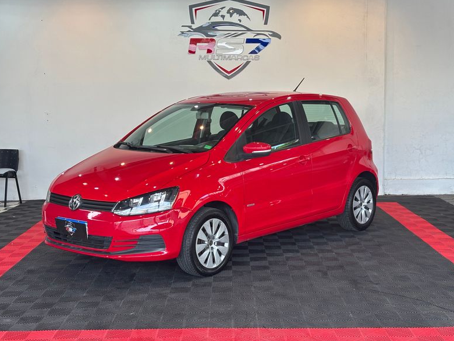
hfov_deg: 35.5
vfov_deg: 27.0
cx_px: 228
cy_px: 171
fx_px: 708
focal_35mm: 54
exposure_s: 1/132
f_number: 1.6
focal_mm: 5.96
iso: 25
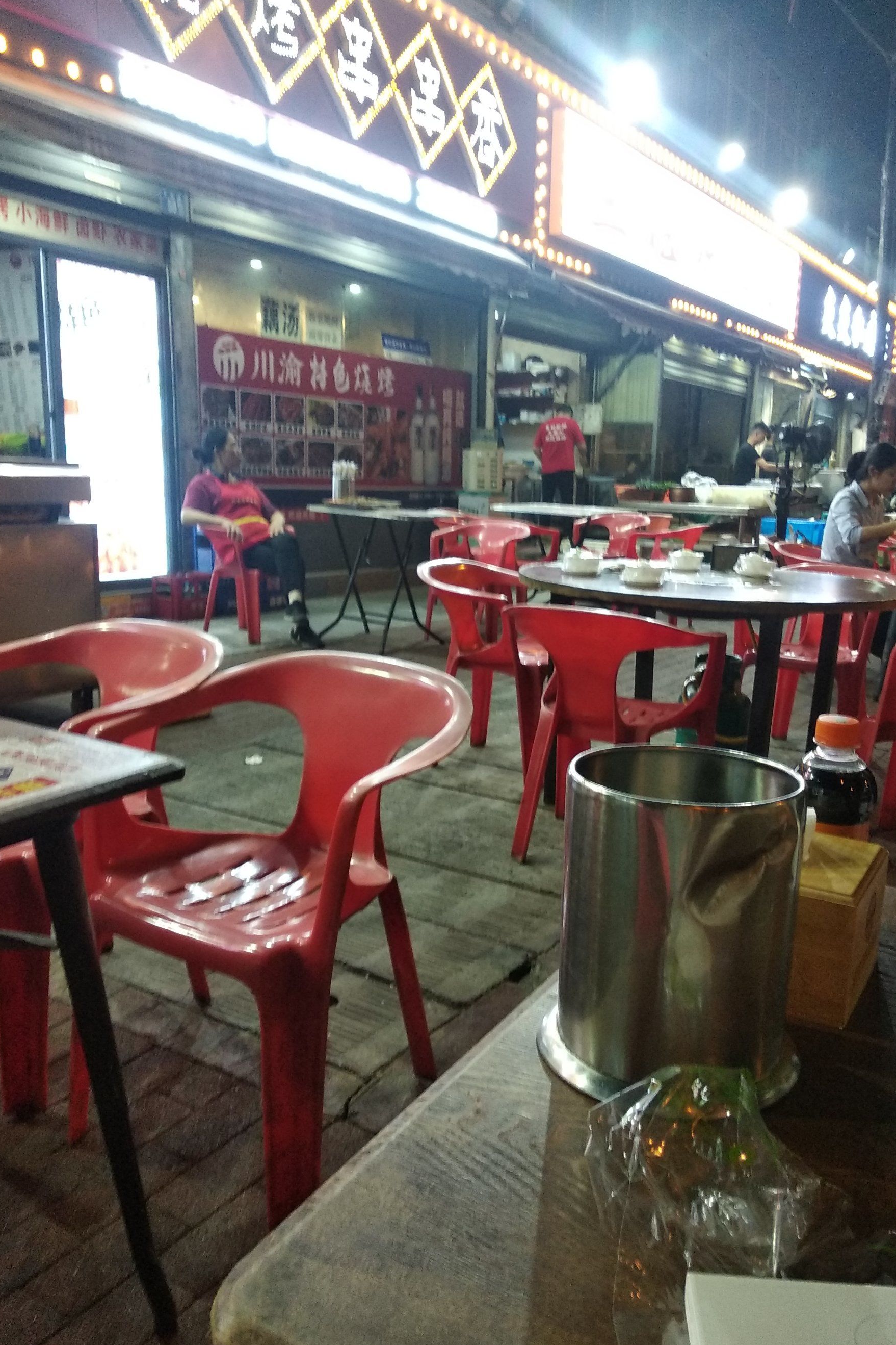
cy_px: 686
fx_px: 1045
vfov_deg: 65.5
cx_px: 494
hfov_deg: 46.3
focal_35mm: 28
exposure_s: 1/33
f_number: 2.2
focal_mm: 3.81
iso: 640
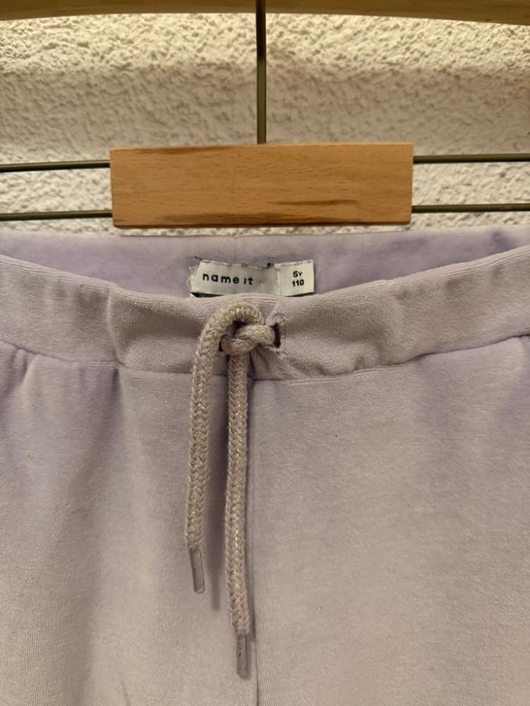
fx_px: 490
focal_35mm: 24
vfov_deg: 71.6
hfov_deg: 56.8
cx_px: 265
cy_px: 353
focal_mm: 6.76
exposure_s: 1/50
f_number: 1.78
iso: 640
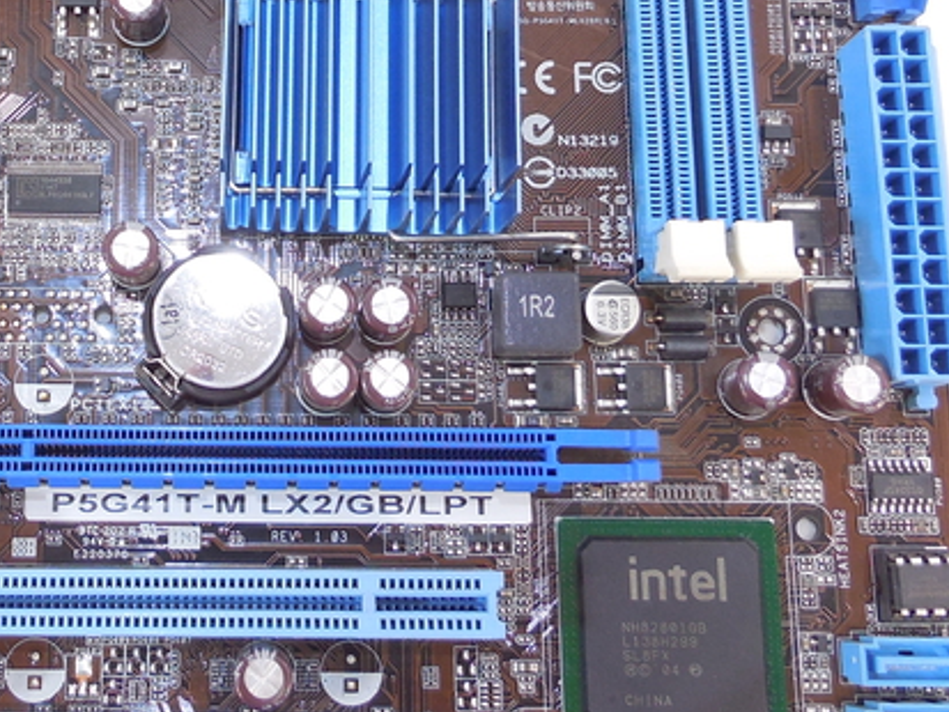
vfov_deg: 23.2
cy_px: 99
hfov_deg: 30.6
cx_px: 216
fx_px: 1700
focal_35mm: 62
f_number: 3.1
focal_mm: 4.5
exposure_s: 1/50
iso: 125
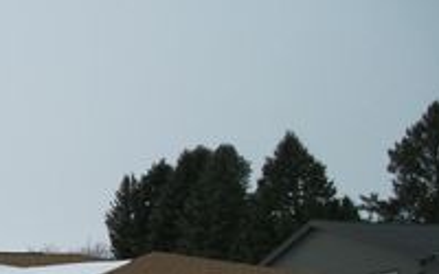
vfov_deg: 14.8
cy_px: 336
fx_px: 1017
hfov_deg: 22.6
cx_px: -72
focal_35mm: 85
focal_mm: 5.7
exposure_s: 1/125
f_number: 2.9
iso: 80
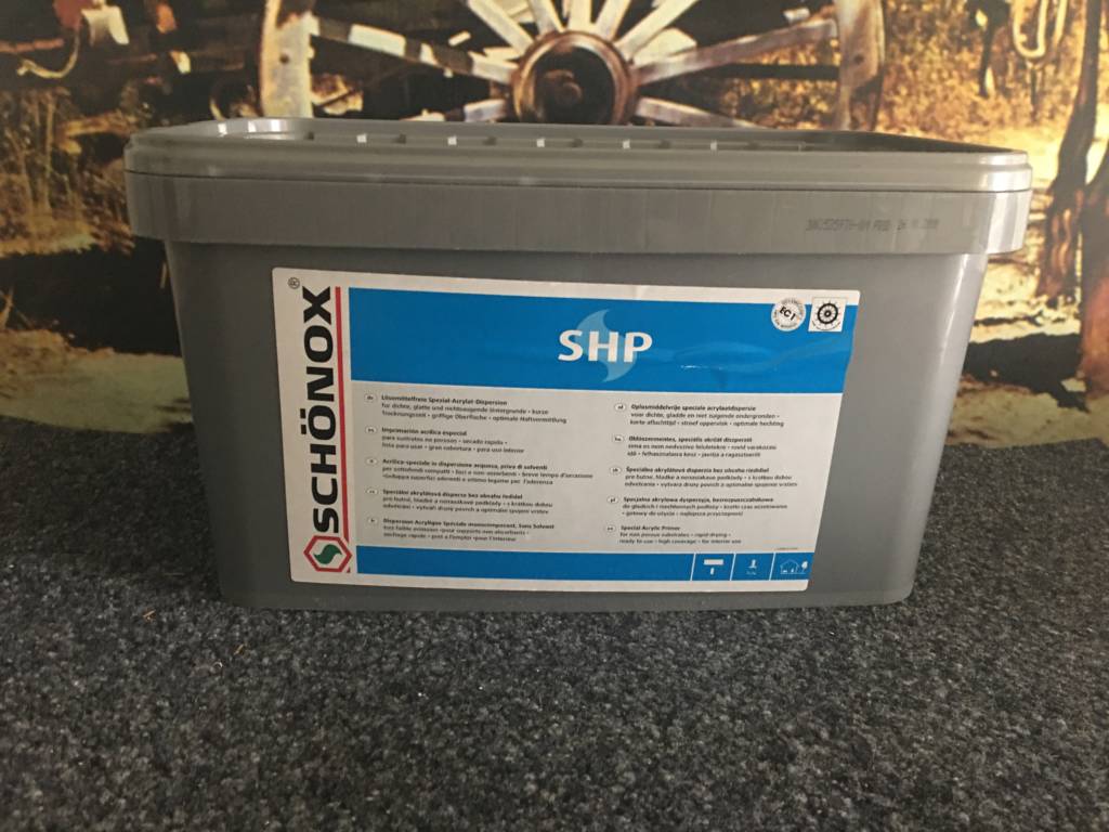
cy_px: 416
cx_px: 554
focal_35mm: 29
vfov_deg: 48.2
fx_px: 929
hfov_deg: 61.7
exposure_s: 1/4
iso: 100
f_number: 2.2
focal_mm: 4.15
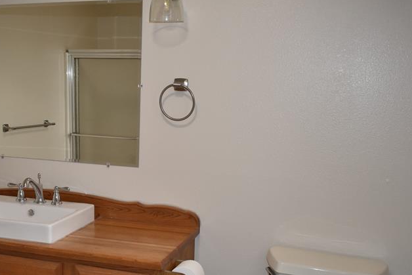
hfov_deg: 43.9
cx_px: 137
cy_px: 210
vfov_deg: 30.0
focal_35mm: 44
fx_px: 504
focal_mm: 18
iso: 800
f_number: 4
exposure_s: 1/200
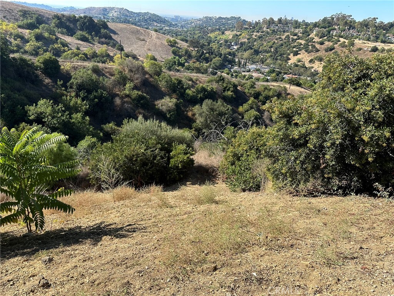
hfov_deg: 71.6
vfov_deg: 56.8
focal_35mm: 24
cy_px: 148
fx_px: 273
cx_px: 197
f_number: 1.78
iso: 80
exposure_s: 1/2252
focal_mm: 6.86
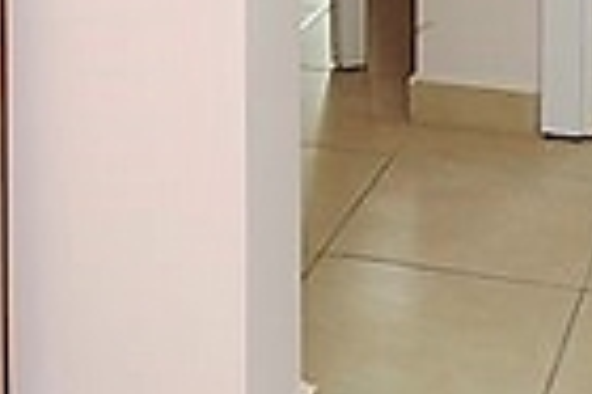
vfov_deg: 12.8
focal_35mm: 93
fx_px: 1528
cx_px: 362
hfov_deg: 21.9
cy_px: -402
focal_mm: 12
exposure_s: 1/60
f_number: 4
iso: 100
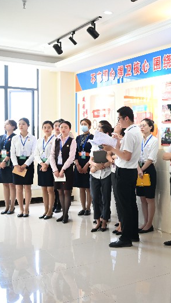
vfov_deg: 42.9
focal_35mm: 48
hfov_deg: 22.5
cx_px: 217
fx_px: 387
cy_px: 151
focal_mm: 30
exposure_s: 1/160
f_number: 5
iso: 1600
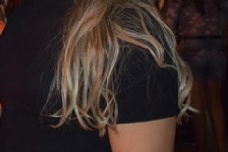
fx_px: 572
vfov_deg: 14.9
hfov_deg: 21.6
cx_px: -7
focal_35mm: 90
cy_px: -1
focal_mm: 23
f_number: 3.8
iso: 2200
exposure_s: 1/60
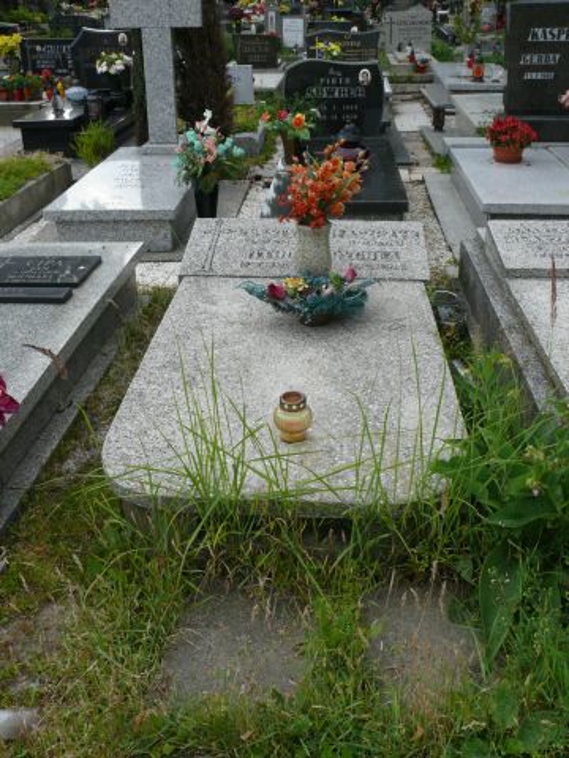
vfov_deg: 52.6
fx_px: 767
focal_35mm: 35
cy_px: 379
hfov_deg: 40.7
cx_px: 284
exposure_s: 1/200
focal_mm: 7.4
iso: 100
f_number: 4.5
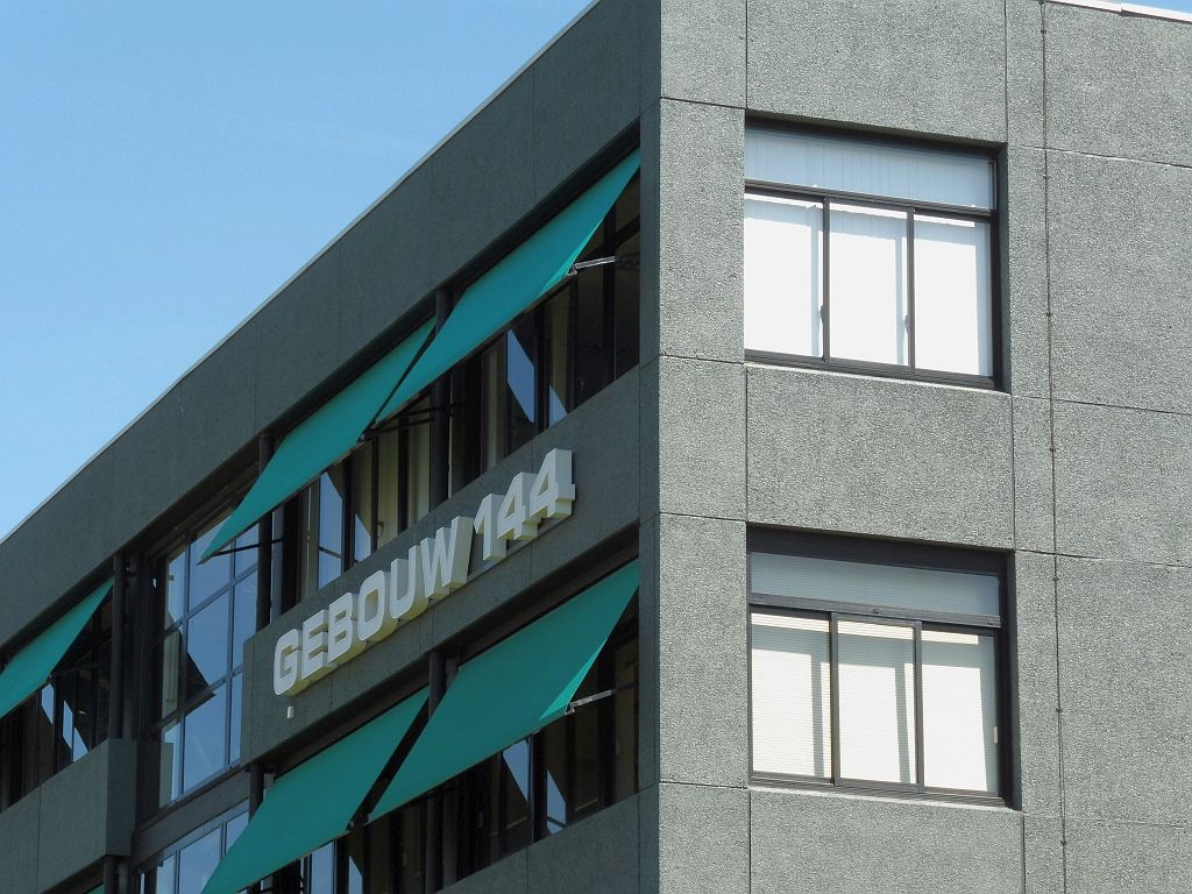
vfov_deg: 10.2
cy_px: 447
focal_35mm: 145
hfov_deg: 13.6
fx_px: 4993
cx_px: 596
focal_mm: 25.9
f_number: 7.1
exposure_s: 1/160
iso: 100
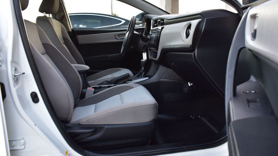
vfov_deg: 36.6
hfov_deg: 61.0
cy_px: 70
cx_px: 141
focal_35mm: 32
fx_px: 236
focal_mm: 20
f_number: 6.3
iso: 560
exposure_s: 1/15
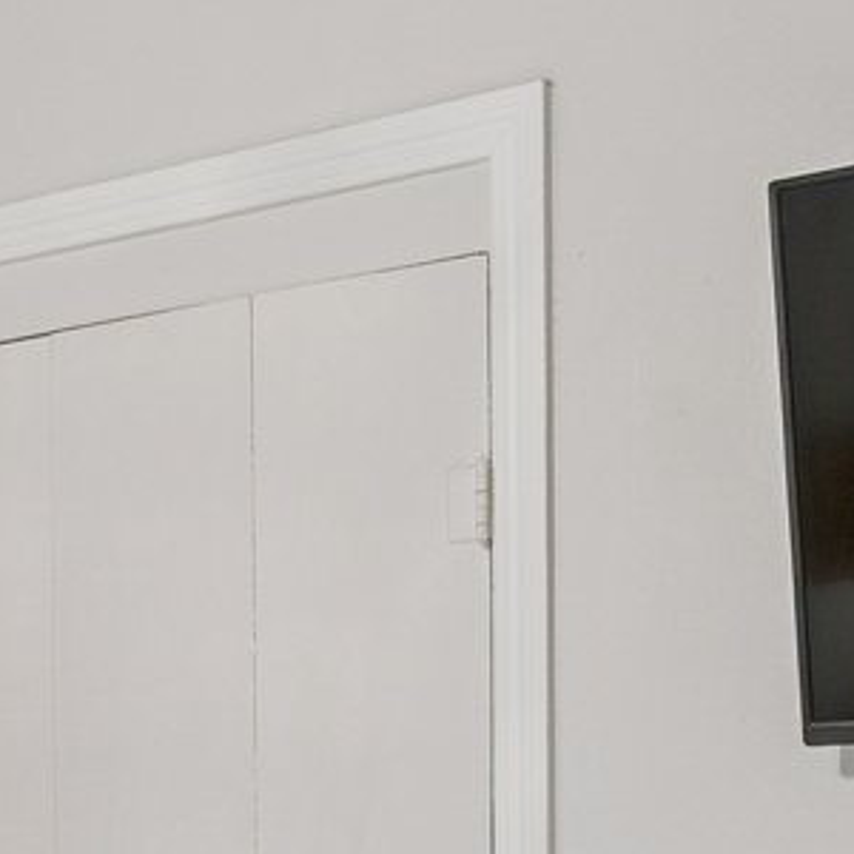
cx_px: 63
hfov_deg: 19.5
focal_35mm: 87
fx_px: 2428
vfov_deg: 19.1
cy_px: 958
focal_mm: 10
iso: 200
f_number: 6.3
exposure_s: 1/20
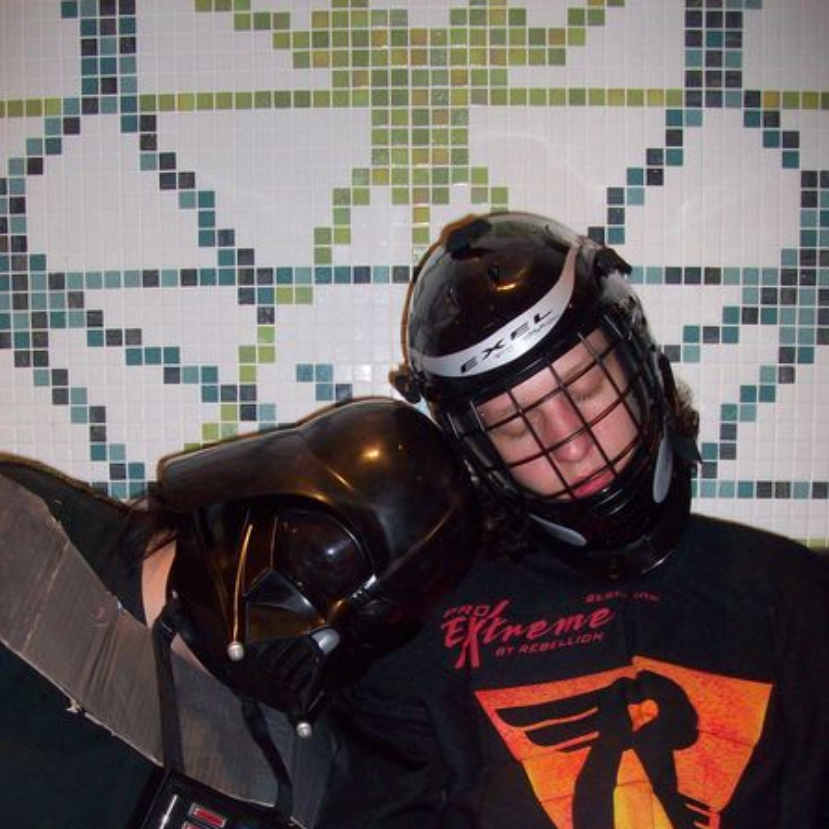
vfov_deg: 38.4
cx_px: 443
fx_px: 1165
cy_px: 592
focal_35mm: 43
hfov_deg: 39.1
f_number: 2.8
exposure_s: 1/60
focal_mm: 5.7
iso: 160
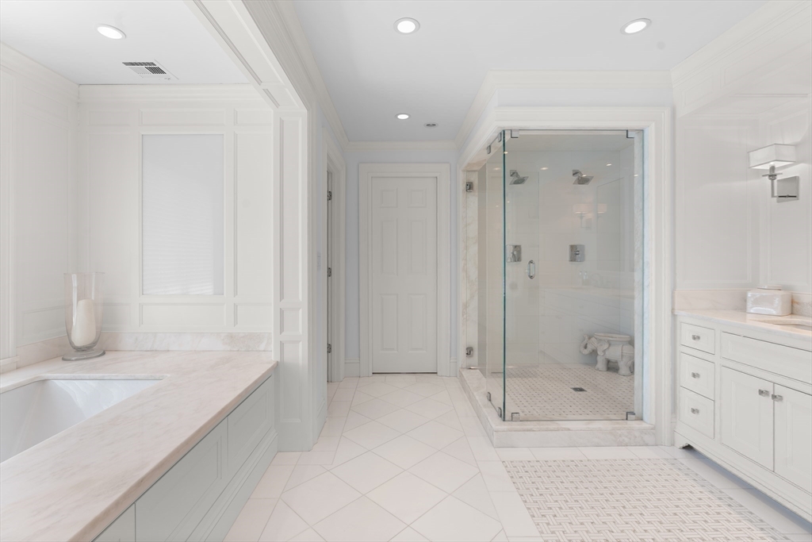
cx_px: 406
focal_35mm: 16
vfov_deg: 73.8
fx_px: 361
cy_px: 271
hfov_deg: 96.7
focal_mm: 16
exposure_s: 1/2.5
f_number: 8
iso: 125
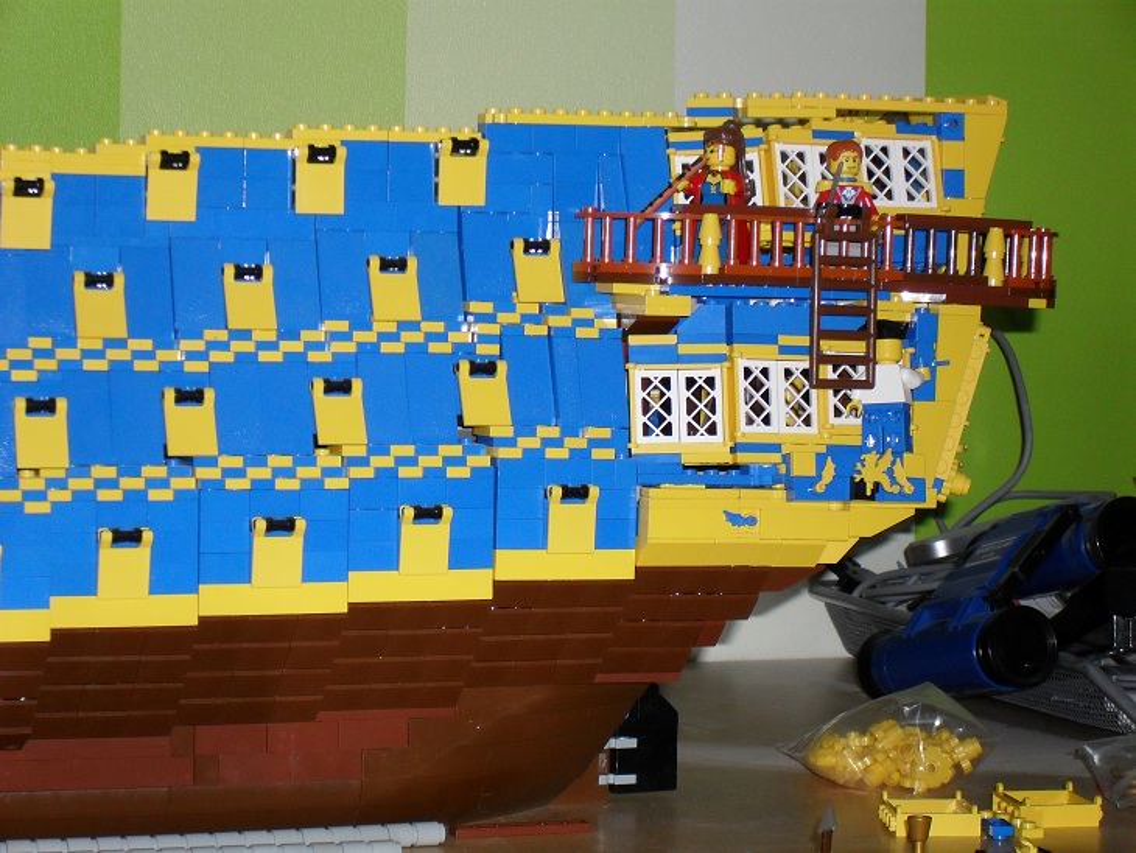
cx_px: 568
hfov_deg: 18.7
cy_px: 426
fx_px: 3447
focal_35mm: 105
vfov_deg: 14.1
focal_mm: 18.9
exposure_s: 1/60
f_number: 5.8
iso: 200
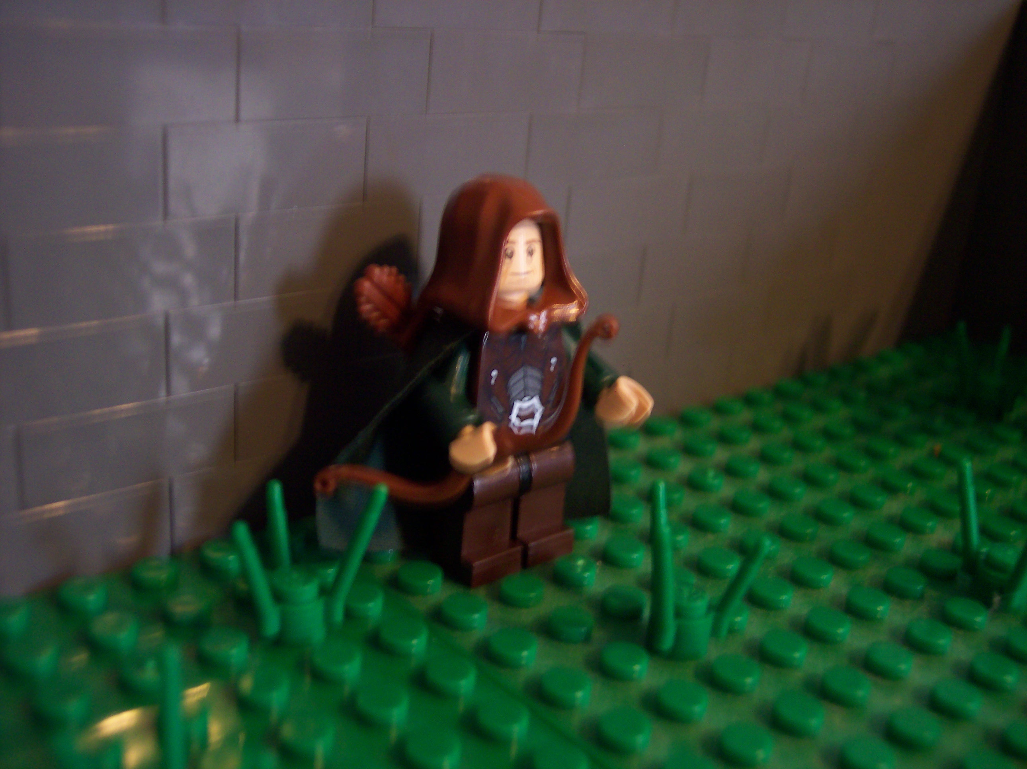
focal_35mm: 38
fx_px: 1127
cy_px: 384
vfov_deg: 37.7
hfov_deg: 49.0
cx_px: 514
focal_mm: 8
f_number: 2.8
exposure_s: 1/8
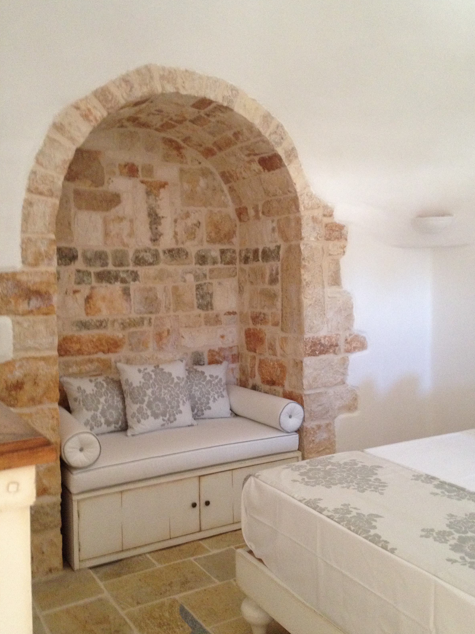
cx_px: 242
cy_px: 315
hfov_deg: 39.7
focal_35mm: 36
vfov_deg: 51.4
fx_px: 659
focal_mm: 4.28
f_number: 2.4
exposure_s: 1/20
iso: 320
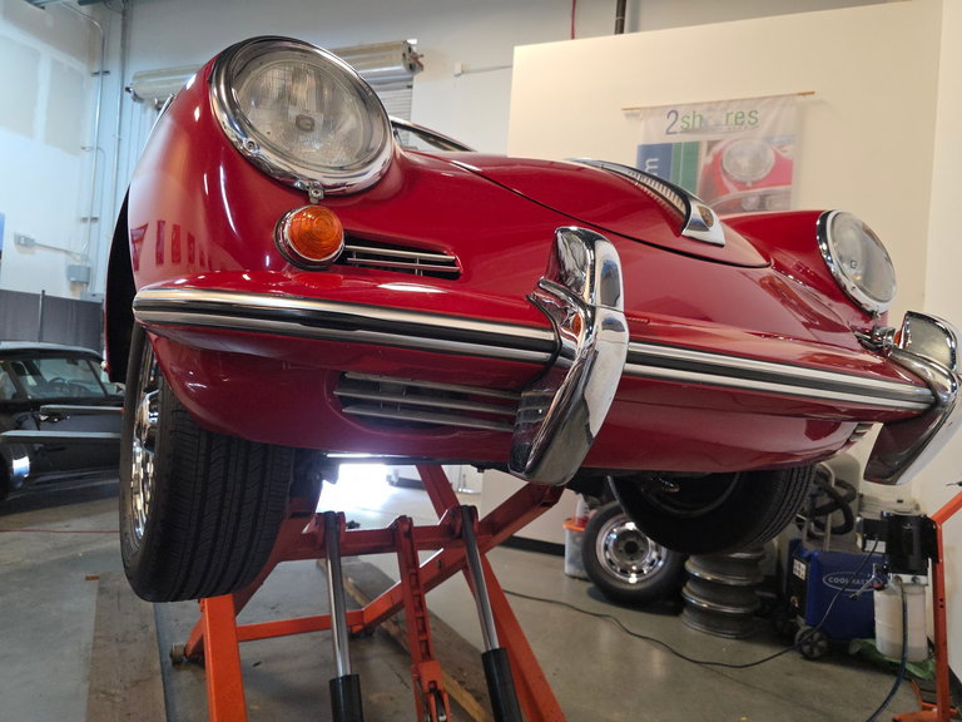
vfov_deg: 58.9
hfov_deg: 73.9
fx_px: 639
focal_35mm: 23
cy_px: 361
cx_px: 481
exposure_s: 1/120
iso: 400
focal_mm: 6.3
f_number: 1.7
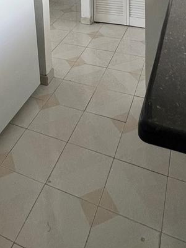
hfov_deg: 36.4
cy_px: -59
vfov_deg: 35.8
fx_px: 279
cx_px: 60
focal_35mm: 39
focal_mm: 1.57
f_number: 1.8
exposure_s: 1/99
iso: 100
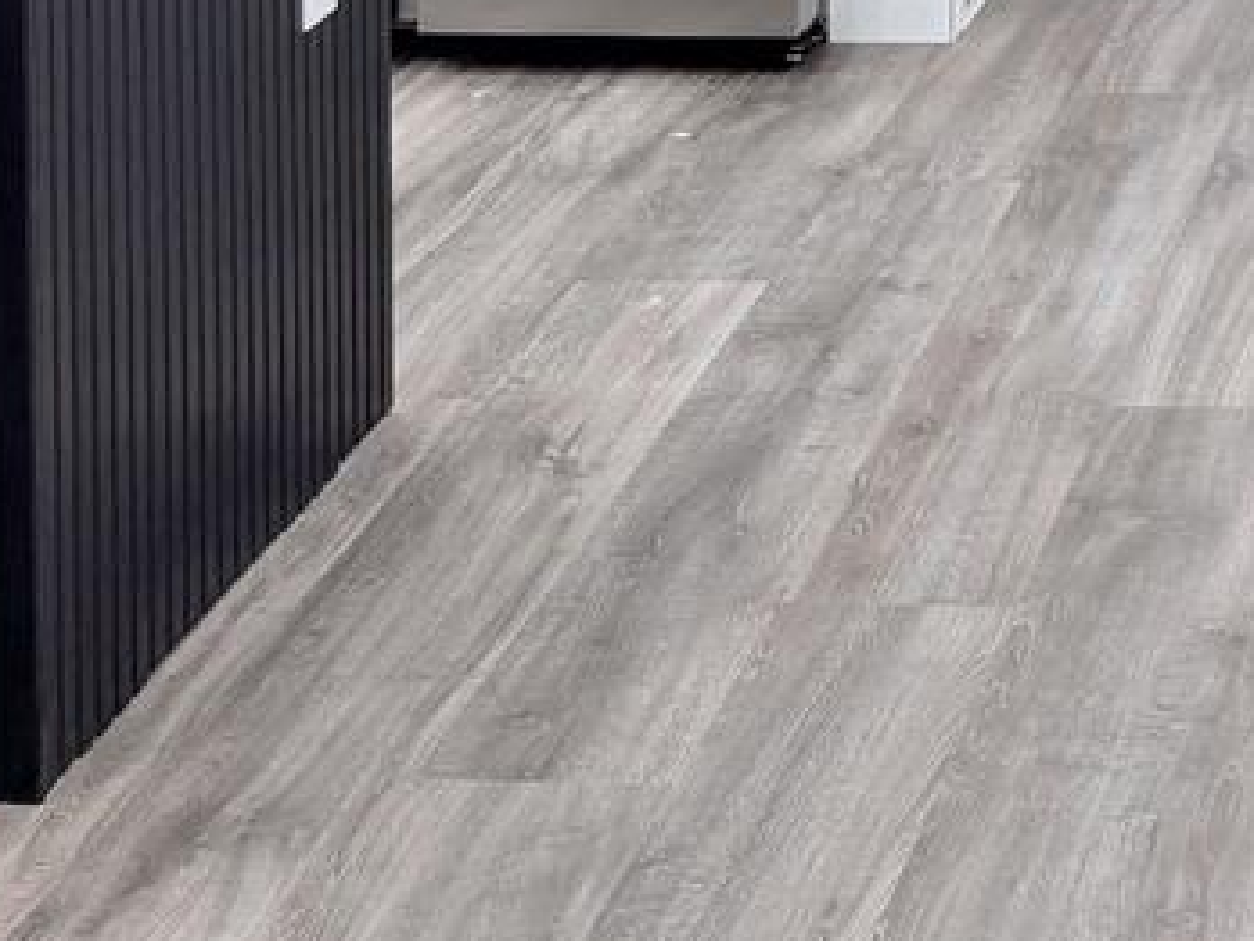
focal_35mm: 99
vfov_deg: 13.0
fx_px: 3588
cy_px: -916
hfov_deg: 18.2
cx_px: 1732
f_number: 1.78
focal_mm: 6.76
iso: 160
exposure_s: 1/120
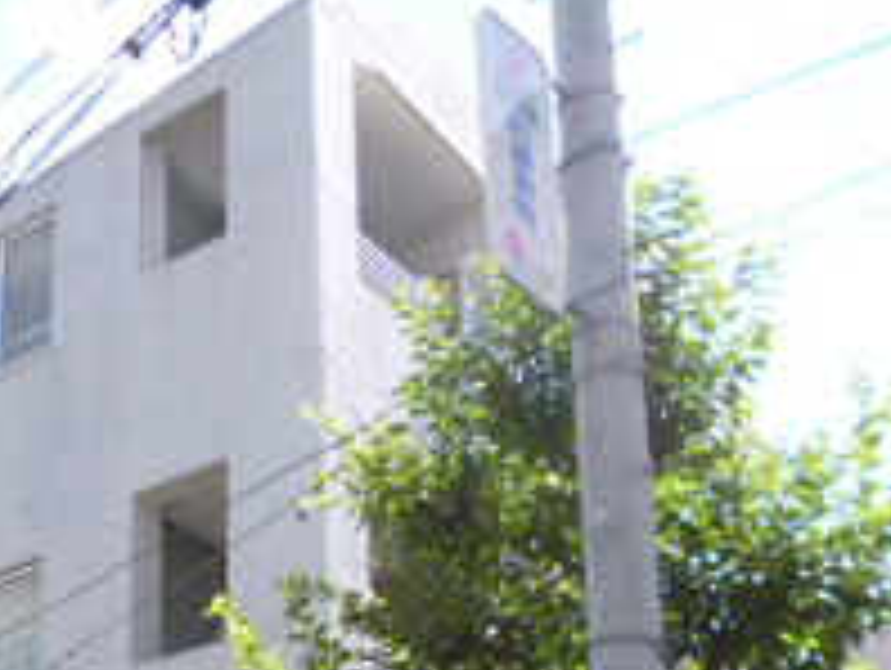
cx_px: 225
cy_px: 780
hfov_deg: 33.1
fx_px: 1469
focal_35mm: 57
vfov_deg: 23.7
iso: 100
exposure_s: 1/640
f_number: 2.5
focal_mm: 4.3
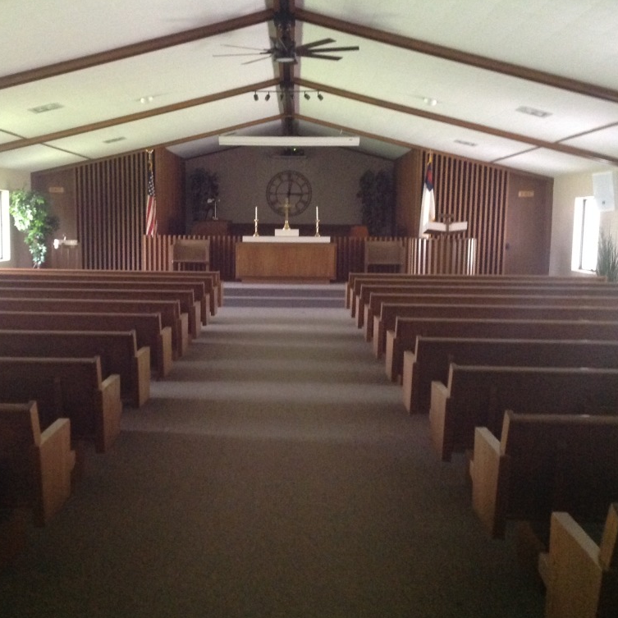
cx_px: 265
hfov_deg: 39.9
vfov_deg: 40.0
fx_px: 848
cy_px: 311
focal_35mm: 42
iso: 500
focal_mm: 4.28
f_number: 2.4
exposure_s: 1/15
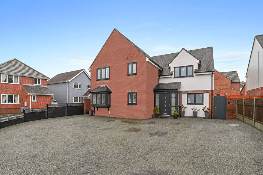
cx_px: 132
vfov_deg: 81.2
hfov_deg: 104.3
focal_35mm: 14
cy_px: 88
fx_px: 102
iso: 500
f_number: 8
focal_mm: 14
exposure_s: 1/80
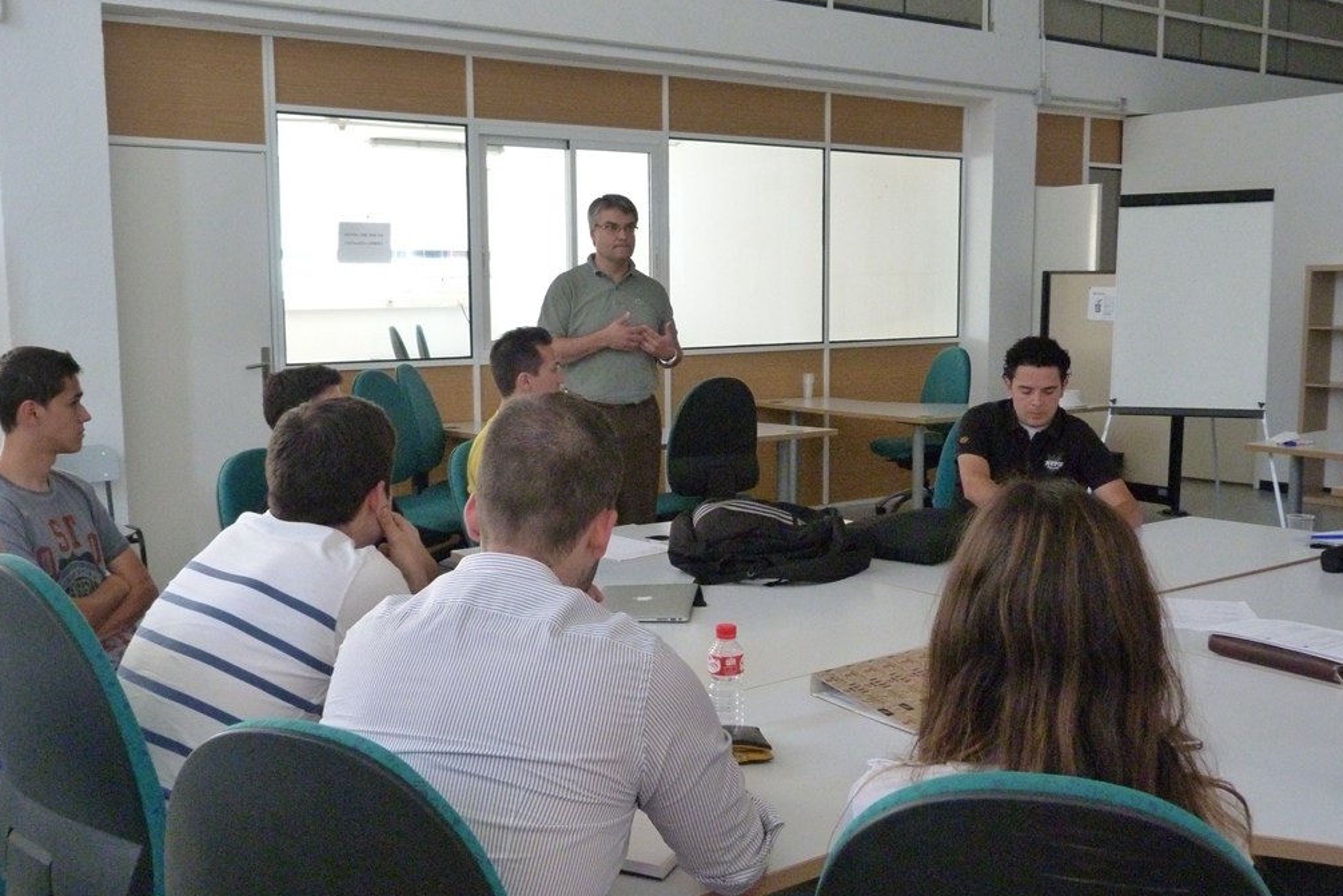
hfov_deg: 53.1
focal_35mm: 36
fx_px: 1343
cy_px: 469
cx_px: 676
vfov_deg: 36.9
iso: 800
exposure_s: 1/60
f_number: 3
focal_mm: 6.1
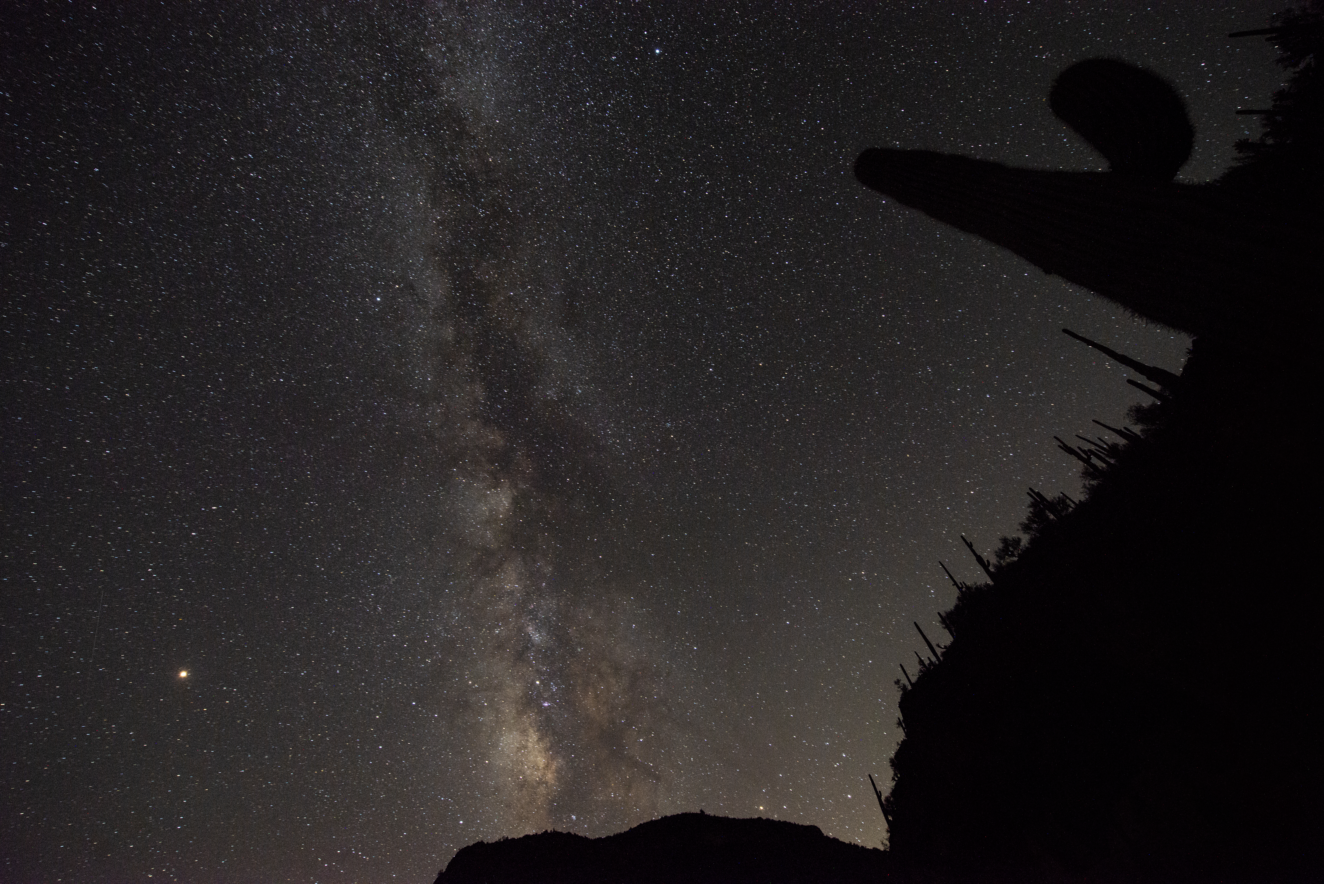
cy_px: 442
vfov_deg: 81.2
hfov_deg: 104.2
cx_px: 662
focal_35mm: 14
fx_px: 515
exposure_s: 35
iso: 4000
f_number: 5
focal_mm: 14
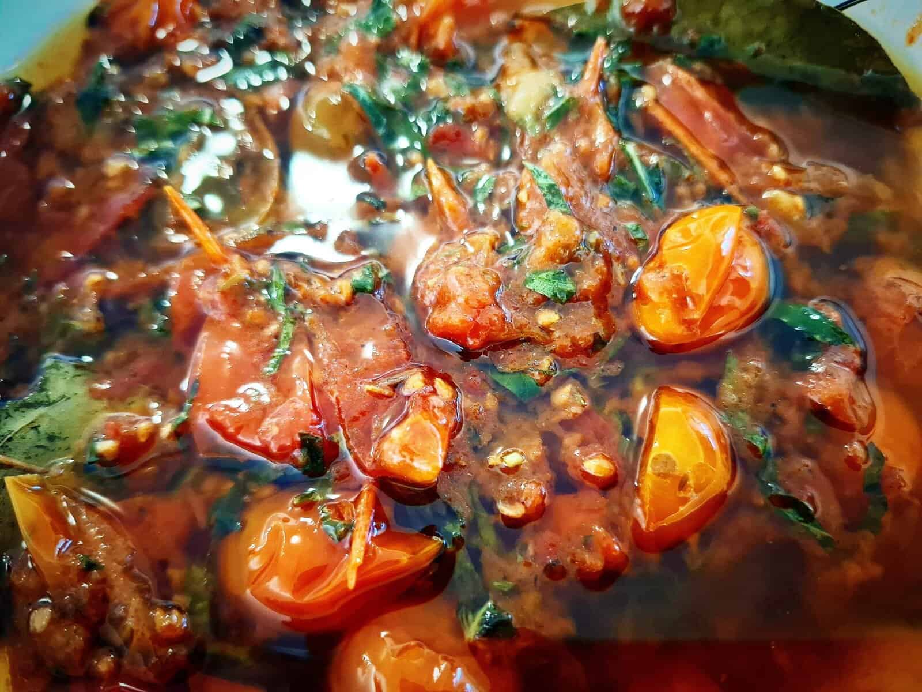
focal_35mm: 23
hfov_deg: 73.9
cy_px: 346
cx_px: 461
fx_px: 613
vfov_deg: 58.9
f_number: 1.8
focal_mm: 5.54
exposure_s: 1/33
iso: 400
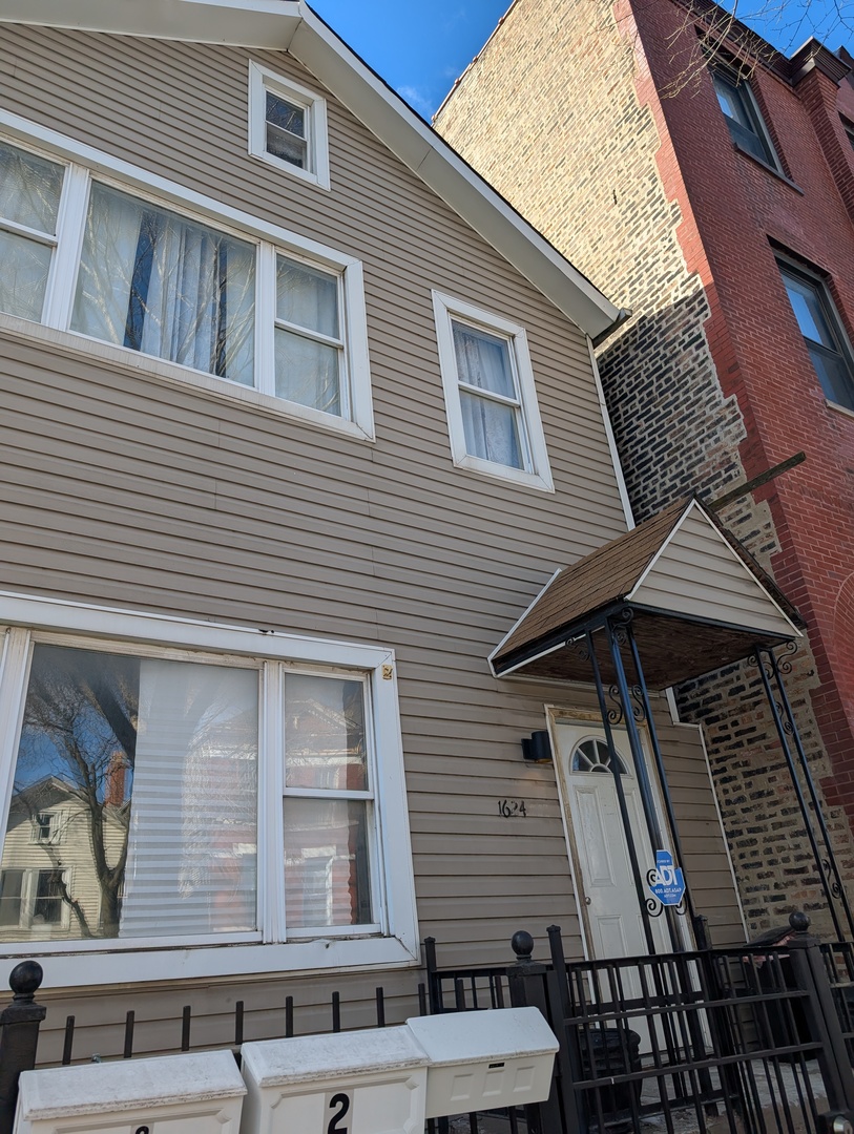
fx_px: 788
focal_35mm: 24
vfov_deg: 71.5
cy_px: 567
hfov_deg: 56.9
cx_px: 427
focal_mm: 6.9
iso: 29
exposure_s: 1/892
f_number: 1.68
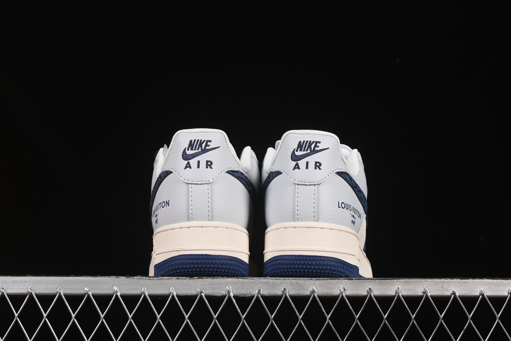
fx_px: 1065
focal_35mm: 75
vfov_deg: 18.2
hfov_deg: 27.0
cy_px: 170
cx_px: 256
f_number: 8
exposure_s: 1/80
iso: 160
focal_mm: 50
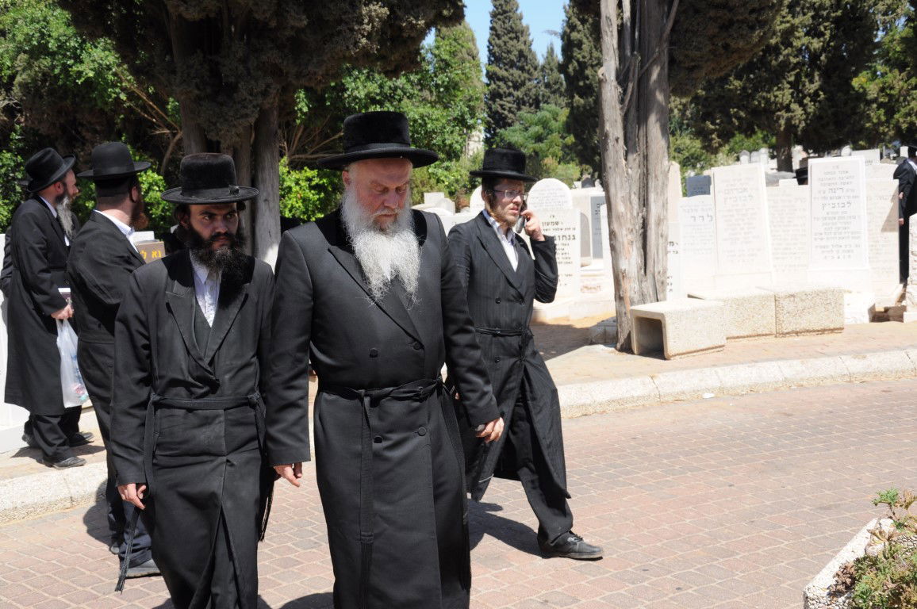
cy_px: 304
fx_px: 1069
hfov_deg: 46.4
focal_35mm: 42
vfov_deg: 31.8
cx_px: 458
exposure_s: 1/250
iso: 200
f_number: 9
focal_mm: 28
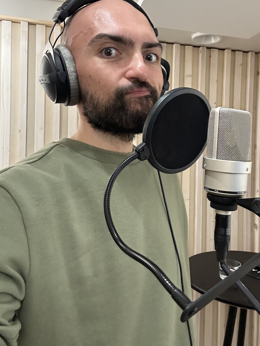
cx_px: 160
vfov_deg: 57.9
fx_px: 310
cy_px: 139
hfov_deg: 45.1
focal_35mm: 31
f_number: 1.9
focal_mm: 2.69
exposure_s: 1/33
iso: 250
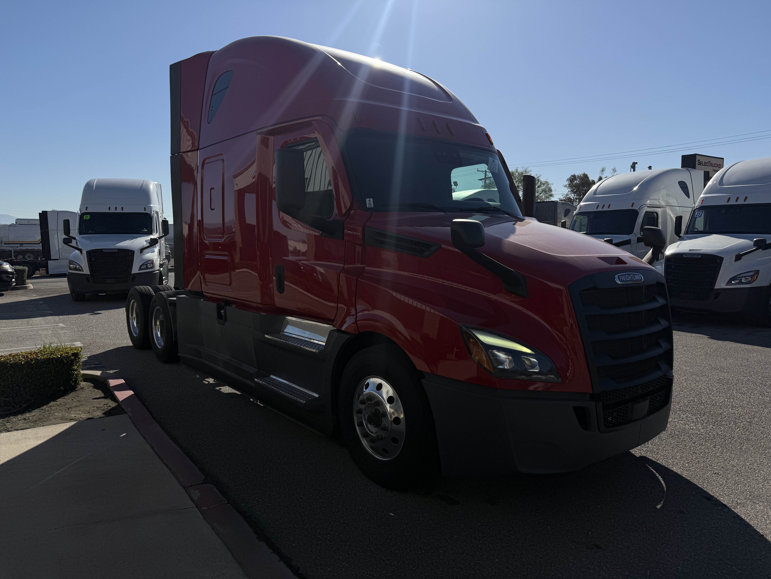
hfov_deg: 71.6
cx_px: 386
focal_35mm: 24
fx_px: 535
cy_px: 290
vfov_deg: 56.8
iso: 64
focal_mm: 6.76
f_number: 1.78
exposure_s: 1/17544
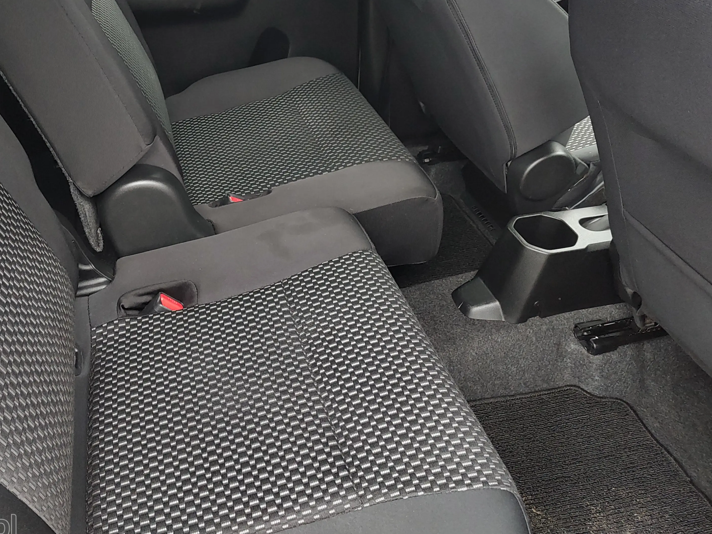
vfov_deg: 44.9
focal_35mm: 31
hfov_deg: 57.3
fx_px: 638
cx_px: 251
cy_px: 190
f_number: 1.8
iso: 775
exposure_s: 1/25
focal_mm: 5.56
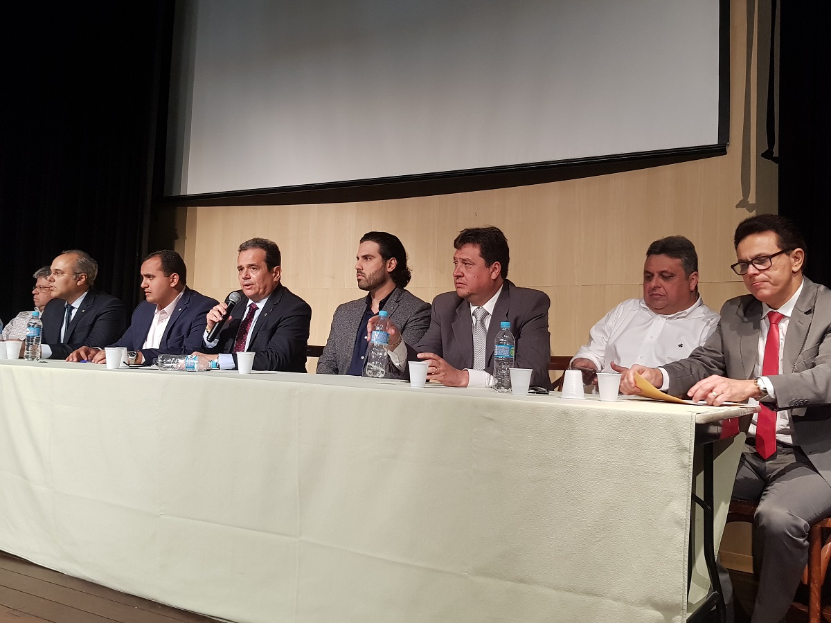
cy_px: 312
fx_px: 624
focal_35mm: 26
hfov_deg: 67.3
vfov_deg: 53.1
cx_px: 416
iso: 160
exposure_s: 1/60
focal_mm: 4.2
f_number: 1.7
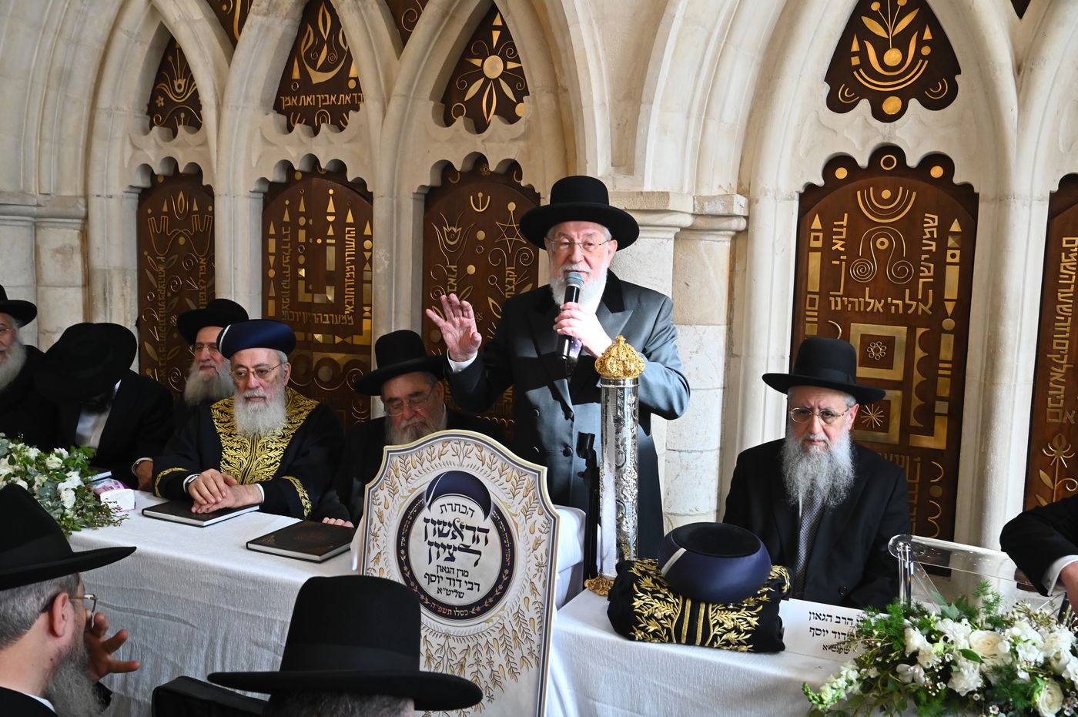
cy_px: 358
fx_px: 1017
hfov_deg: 55.8
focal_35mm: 34
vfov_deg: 38.8
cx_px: 539
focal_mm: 34
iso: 2500
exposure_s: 1/160
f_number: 9
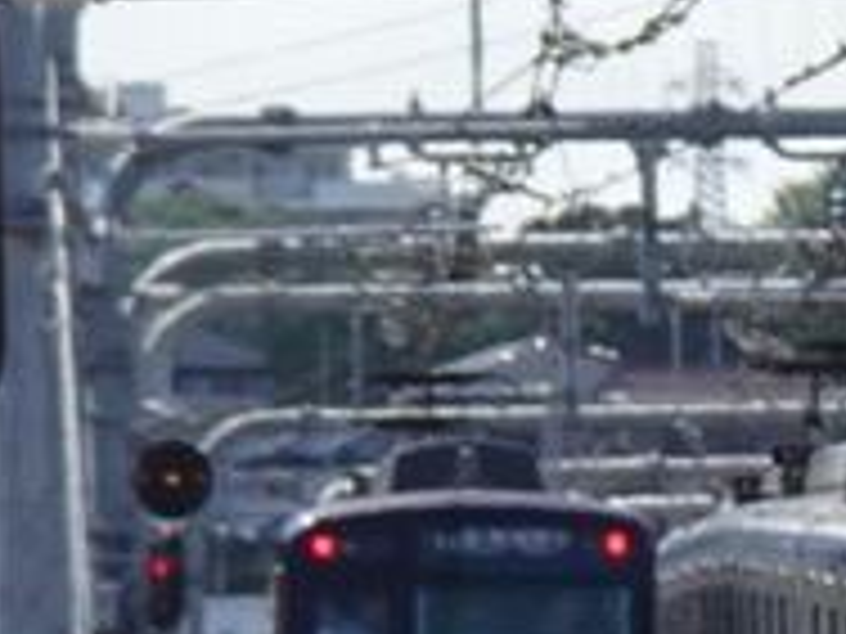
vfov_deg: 1.6
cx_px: 1858
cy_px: 944
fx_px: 23022
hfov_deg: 2.1
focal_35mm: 942
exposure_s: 1/320
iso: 80
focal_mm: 27.71
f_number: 5.6
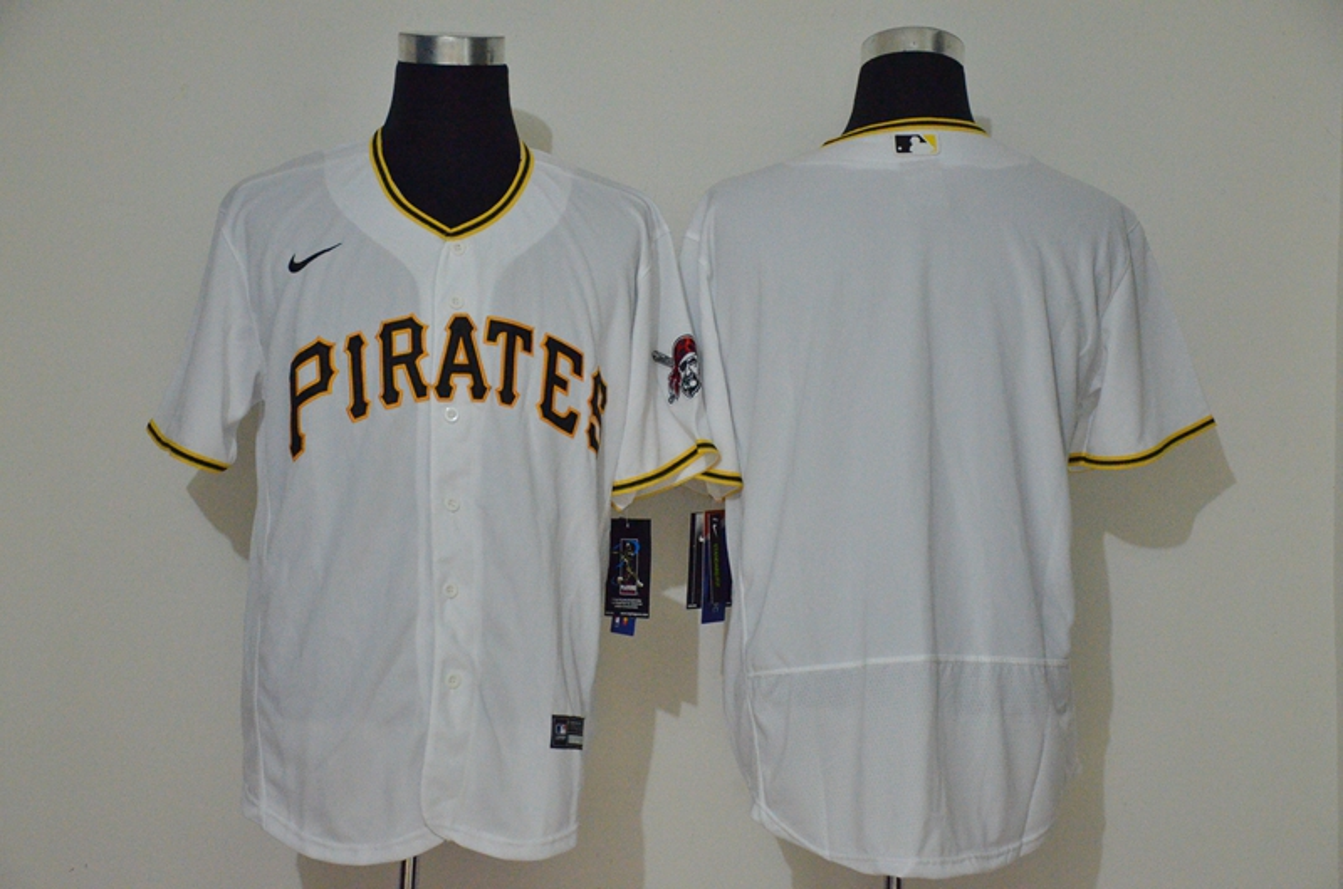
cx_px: 672
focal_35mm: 72
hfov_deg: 28.1
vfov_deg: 18.8
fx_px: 2681
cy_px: 444
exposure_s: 1/80
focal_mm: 48
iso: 4000
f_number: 4.5
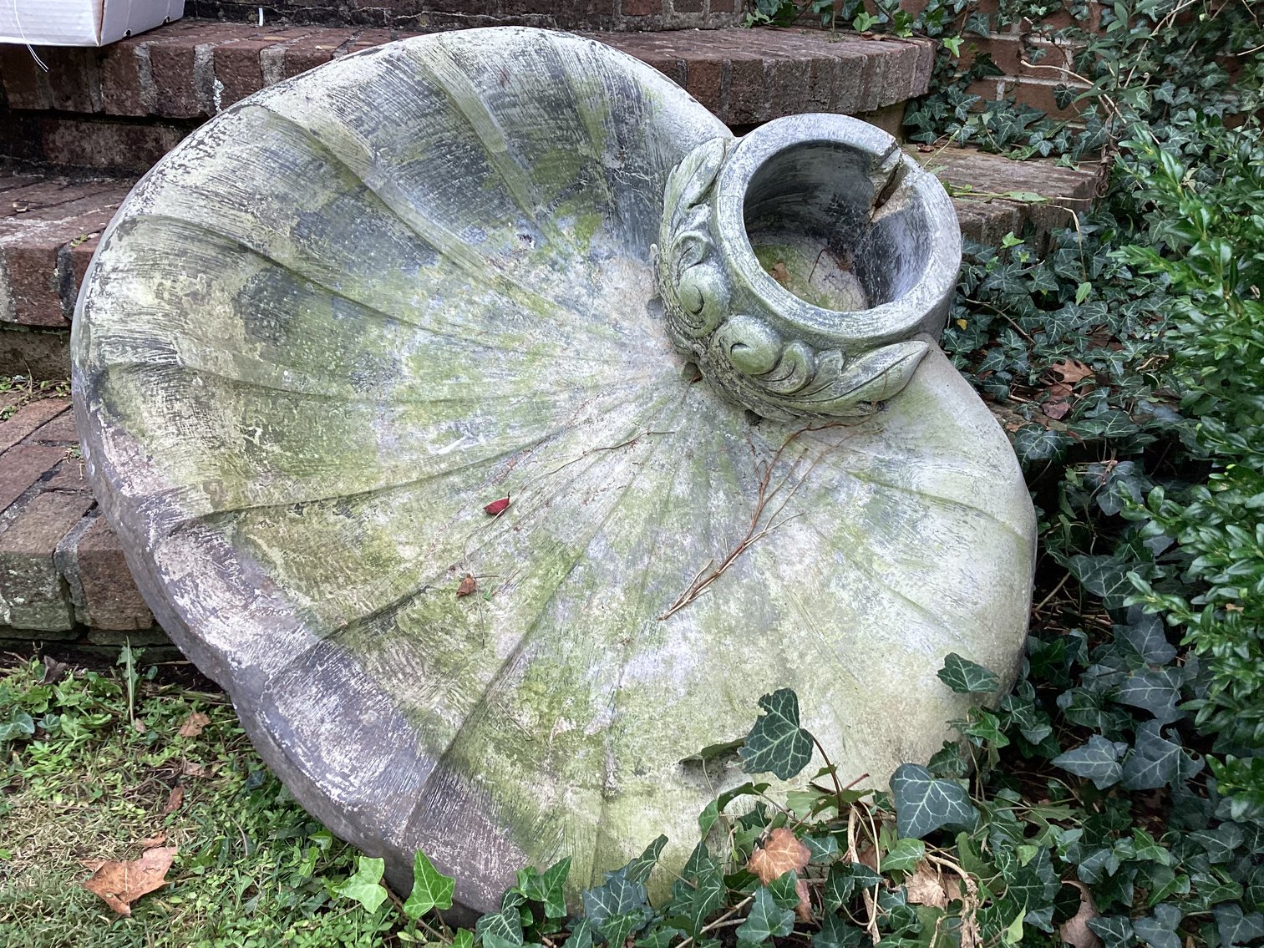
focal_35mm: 31
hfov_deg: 58.3
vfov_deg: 45.4
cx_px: 632
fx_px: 1132
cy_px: 474
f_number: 2.4
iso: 25
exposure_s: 1/334
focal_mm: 3.3
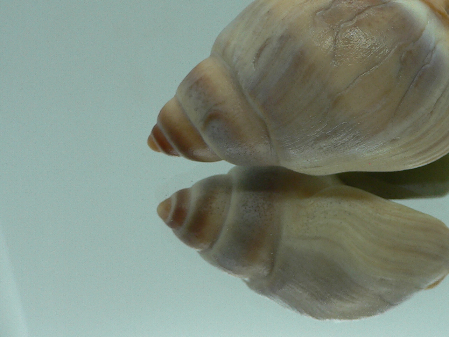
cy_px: 112
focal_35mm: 55
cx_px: 330
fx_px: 713
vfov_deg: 26.4
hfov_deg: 34.3
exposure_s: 1/60
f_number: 2.8
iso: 80
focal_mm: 4.6
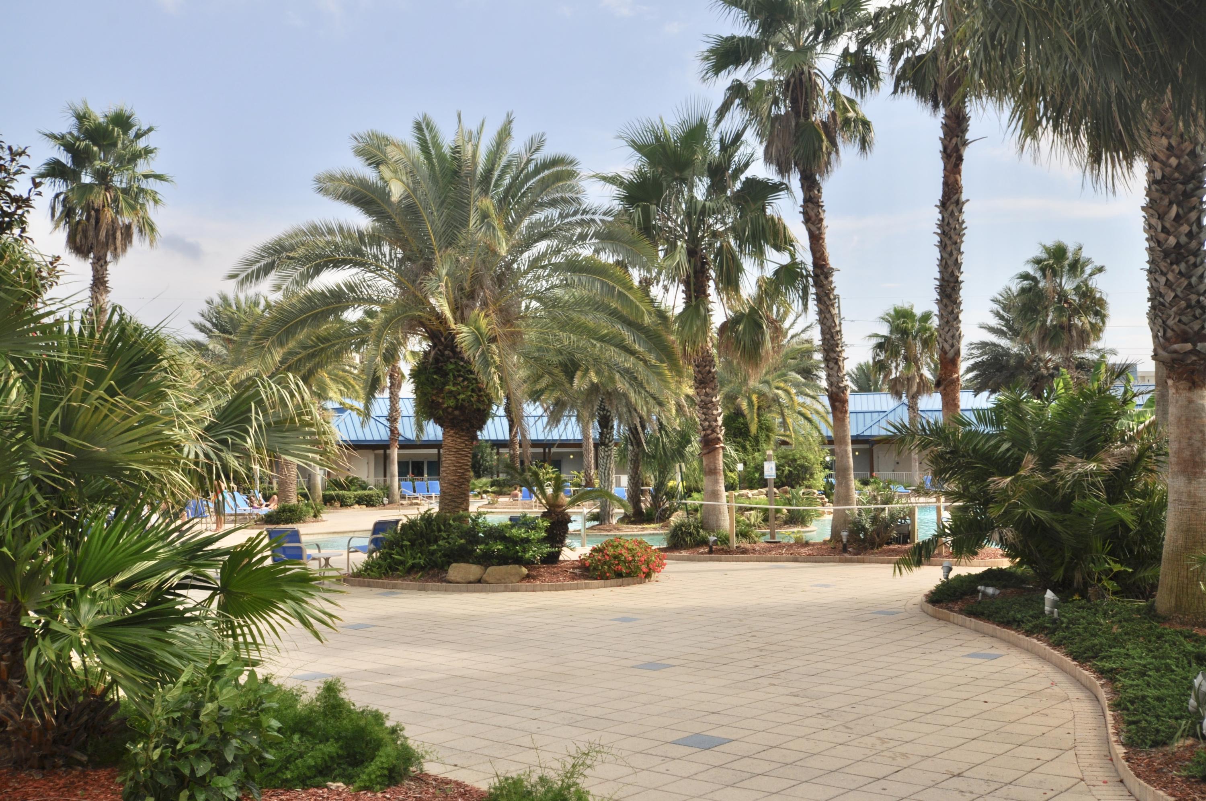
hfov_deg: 53.2
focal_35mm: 36
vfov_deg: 36.8
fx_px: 1204
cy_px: 400
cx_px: 603
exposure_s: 1/200
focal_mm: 24
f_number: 9
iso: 200
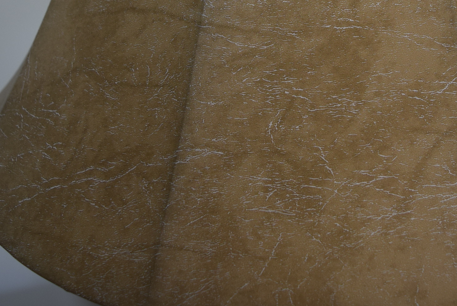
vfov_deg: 21.9
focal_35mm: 60
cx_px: 311
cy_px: 5
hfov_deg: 33.0
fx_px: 762
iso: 400
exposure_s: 1/80
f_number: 4.5
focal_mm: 20
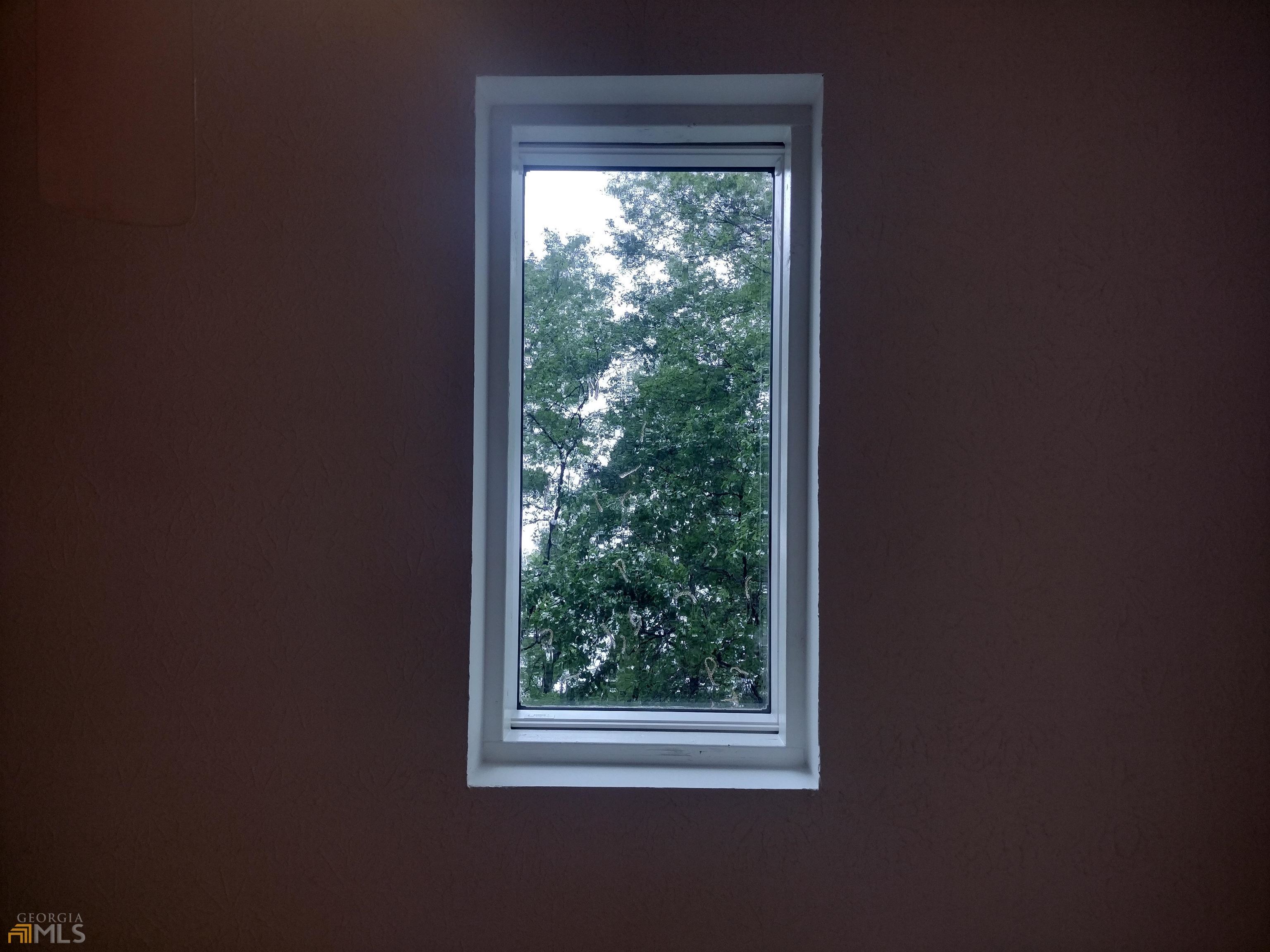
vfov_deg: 51.4
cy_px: 476
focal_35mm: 27
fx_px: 991
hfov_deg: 65.3
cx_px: 635
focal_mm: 4.71
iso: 101
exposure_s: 1/60
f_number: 1.7
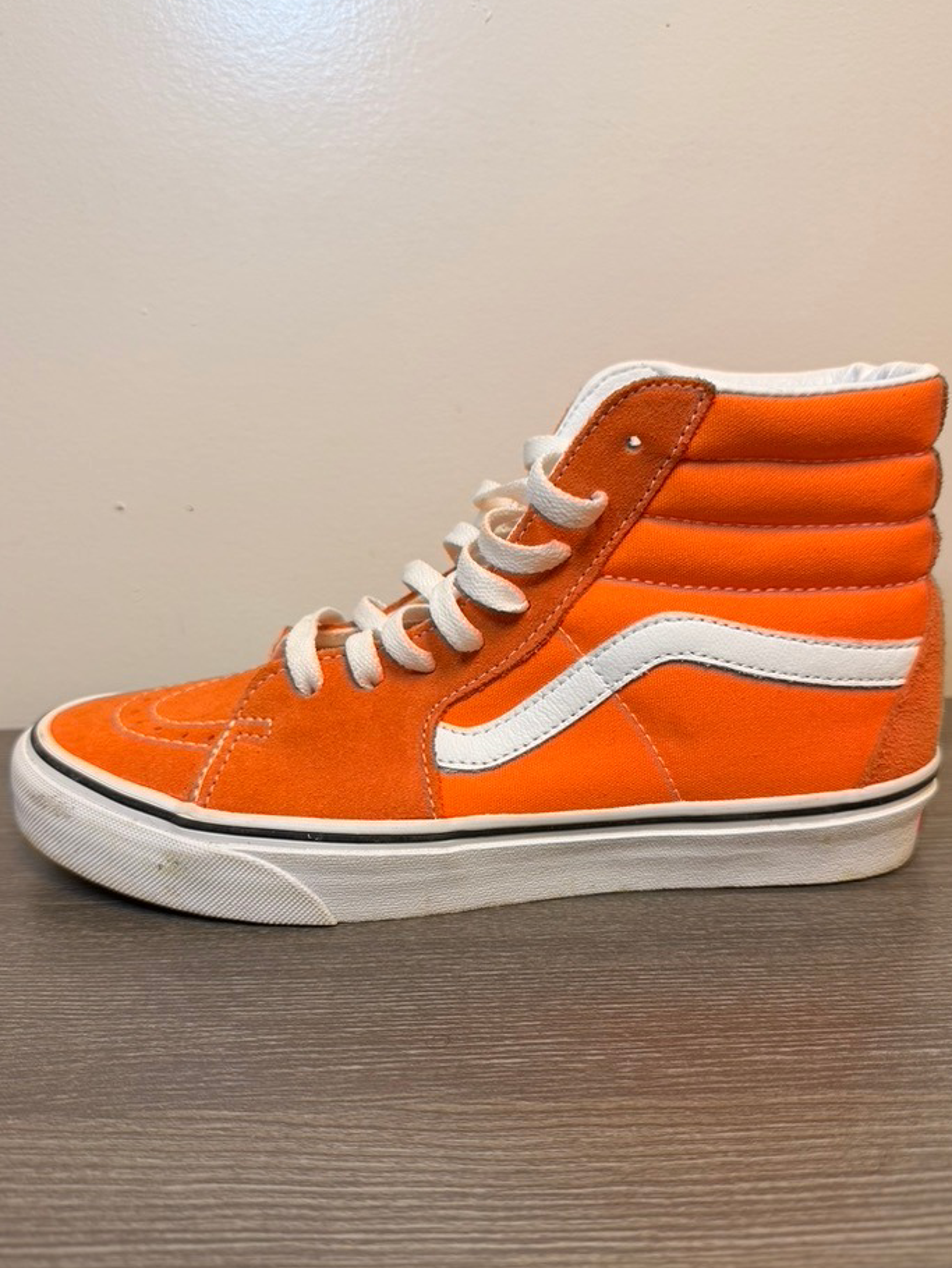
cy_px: 670
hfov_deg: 51.4
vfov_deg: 65.3
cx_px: 502
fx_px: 990
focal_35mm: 27
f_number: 1.78
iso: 100
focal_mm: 6.76
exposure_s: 1/120
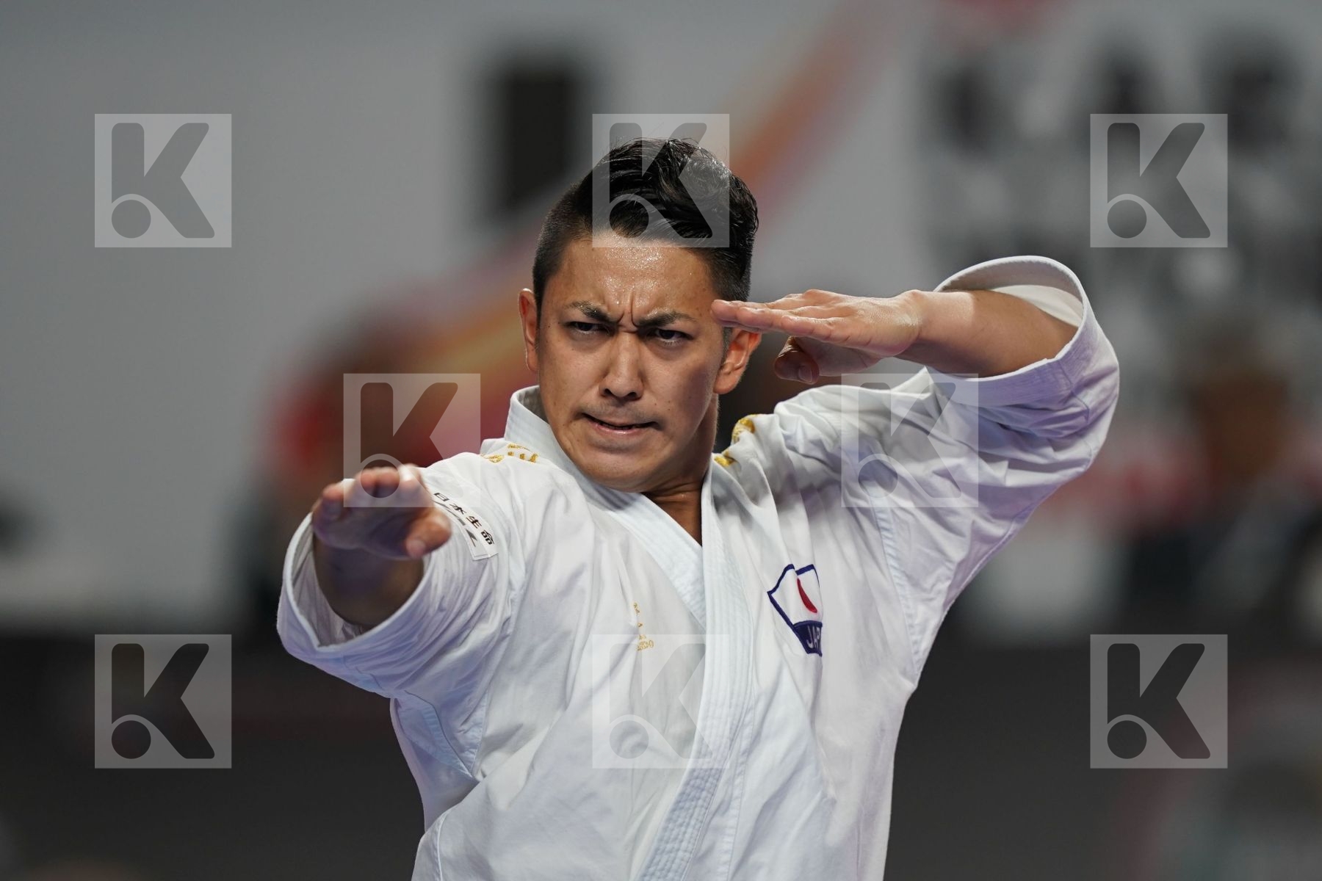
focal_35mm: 600
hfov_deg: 3.4
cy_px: 440
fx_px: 22032
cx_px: 661
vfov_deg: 2.3
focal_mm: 400
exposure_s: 1/400
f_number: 2.8
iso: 640
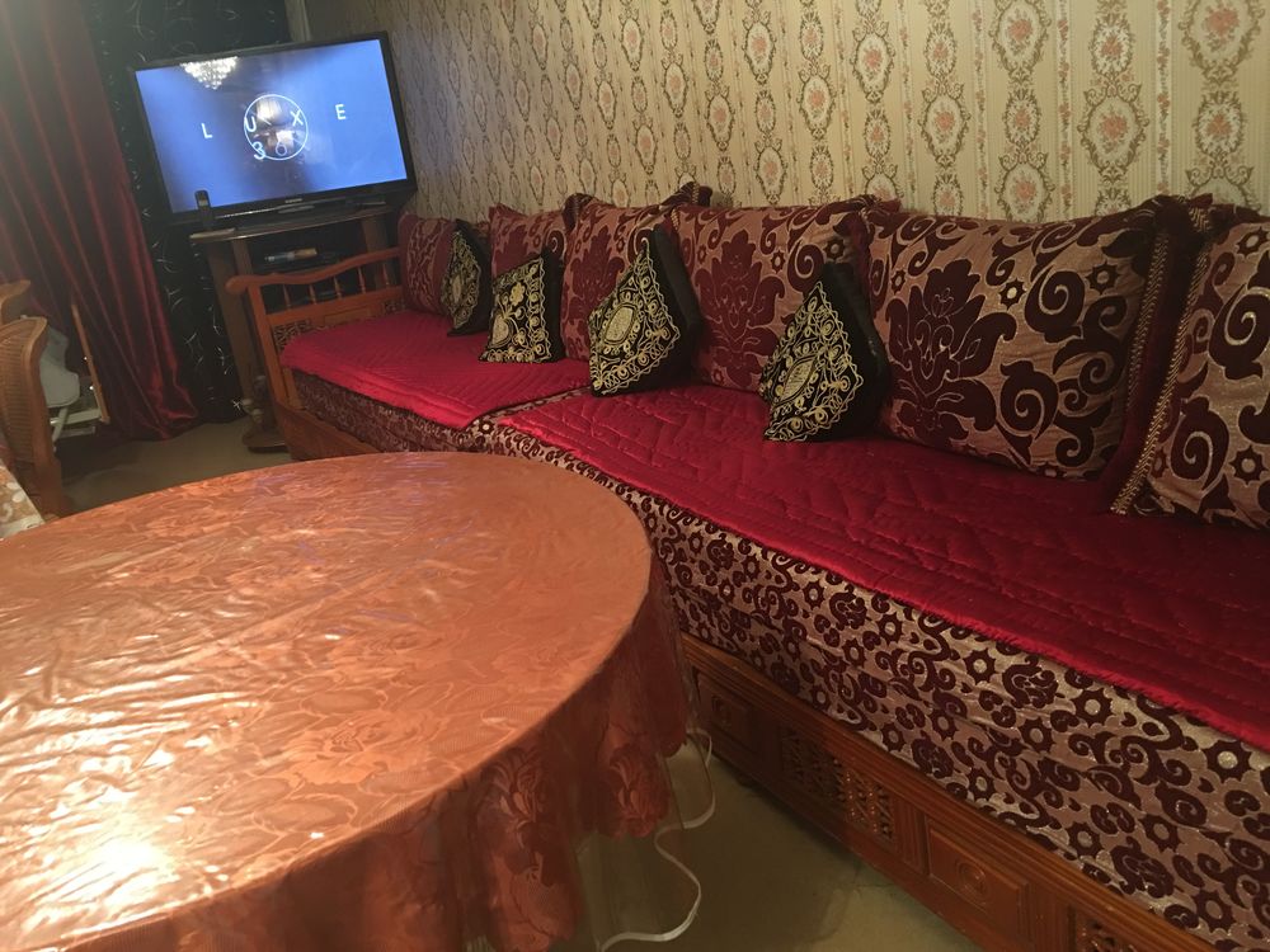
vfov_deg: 48.2
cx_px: 635
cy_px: 476
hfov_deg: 61.7
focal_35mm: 29
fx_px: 1064
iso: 80
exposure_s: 1/4
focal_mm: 4.15
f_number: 2.2
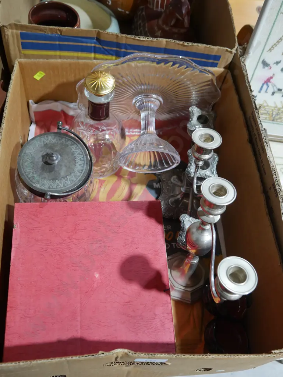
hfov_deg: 41.8
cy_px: 188
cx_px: 142
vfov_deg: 53.9
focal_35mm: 34
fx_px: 370
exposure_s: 1/60
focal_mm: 17
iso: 800
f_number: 4
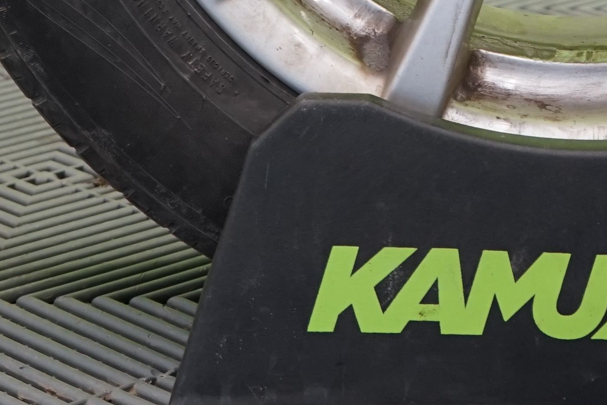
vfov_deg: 9.0
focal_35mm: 146
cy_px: -332
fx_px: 2462
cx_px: 587
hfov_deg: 13.9
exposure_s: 1/30
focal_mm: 34
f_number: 5
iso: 800
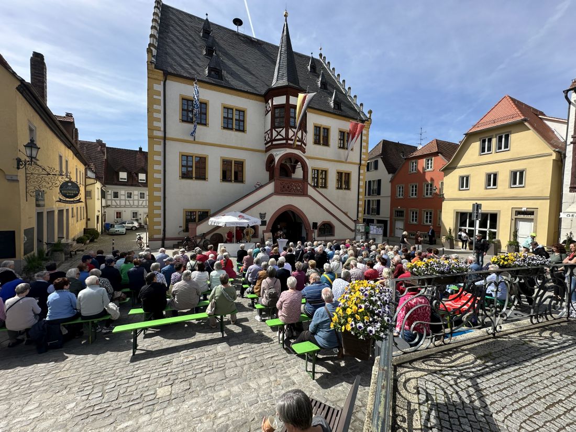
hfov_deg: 102.1
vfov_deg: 85.7
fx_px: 233
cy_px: 216
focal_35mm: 14
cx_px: 288
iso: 50
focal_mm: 2.22
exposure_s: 1/1171
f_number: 2.2
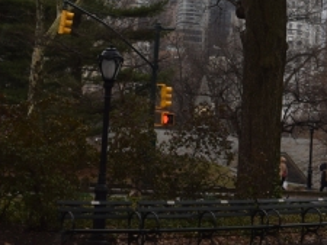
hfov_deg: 14.0
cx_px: 513
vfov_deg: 11.3
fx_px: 1238
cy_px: 26
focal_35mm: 131
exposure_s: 1/125
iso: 100
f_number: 5.6
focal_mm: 20
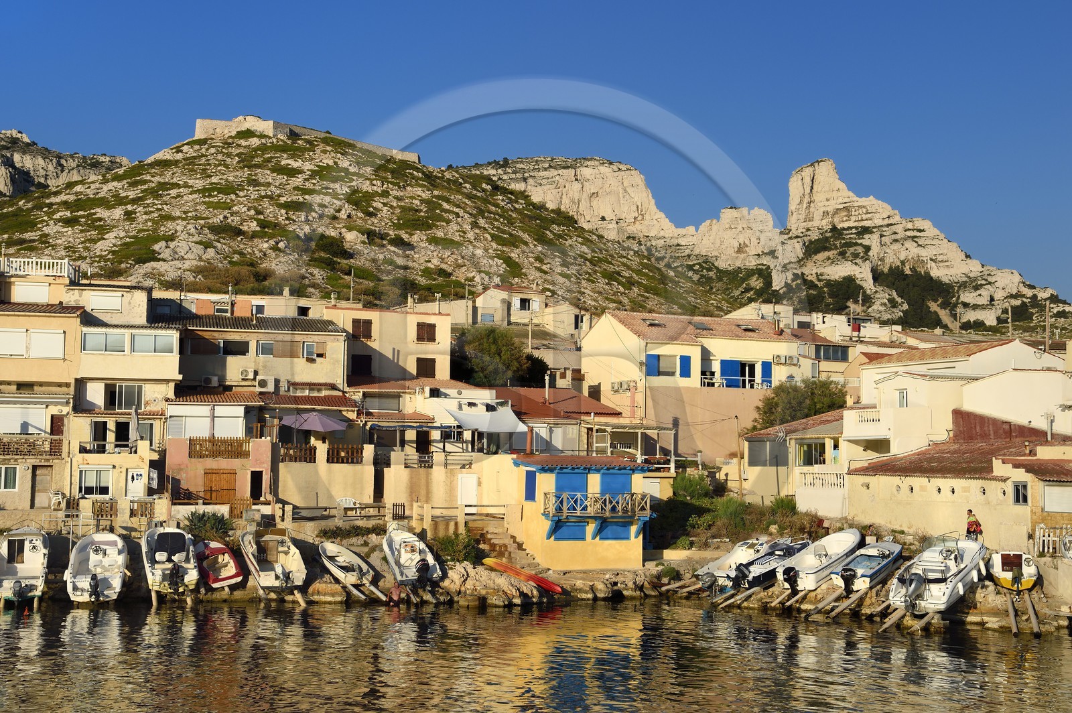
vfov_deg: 24.6
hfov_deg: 36.3
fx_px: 1636
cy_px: 356
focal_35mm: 55
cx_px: 536
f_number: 13
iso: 200
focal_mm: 55
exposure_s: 1/250
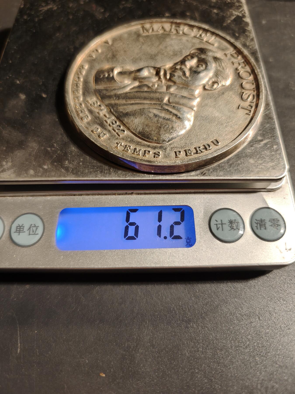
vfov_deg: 73.9
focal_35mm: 23
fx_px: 261
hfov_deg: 58.9
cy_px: 197
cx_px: 148
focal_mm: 6.06
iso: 100
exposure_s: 1/100
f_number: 1.6
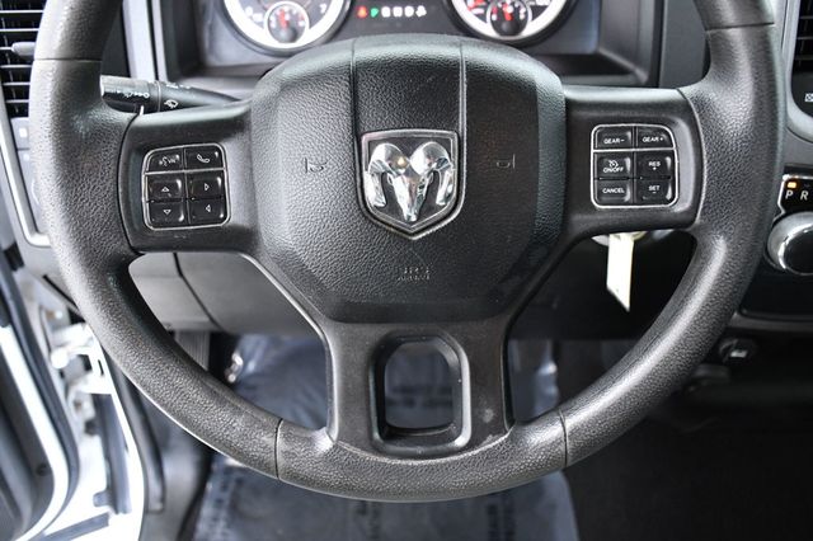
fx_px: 767
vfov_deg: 38.8
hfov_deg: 55.8
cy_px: 270
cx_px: 406
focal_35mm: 34
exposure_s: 1/80
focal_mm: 23
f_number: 4.5
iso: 2500
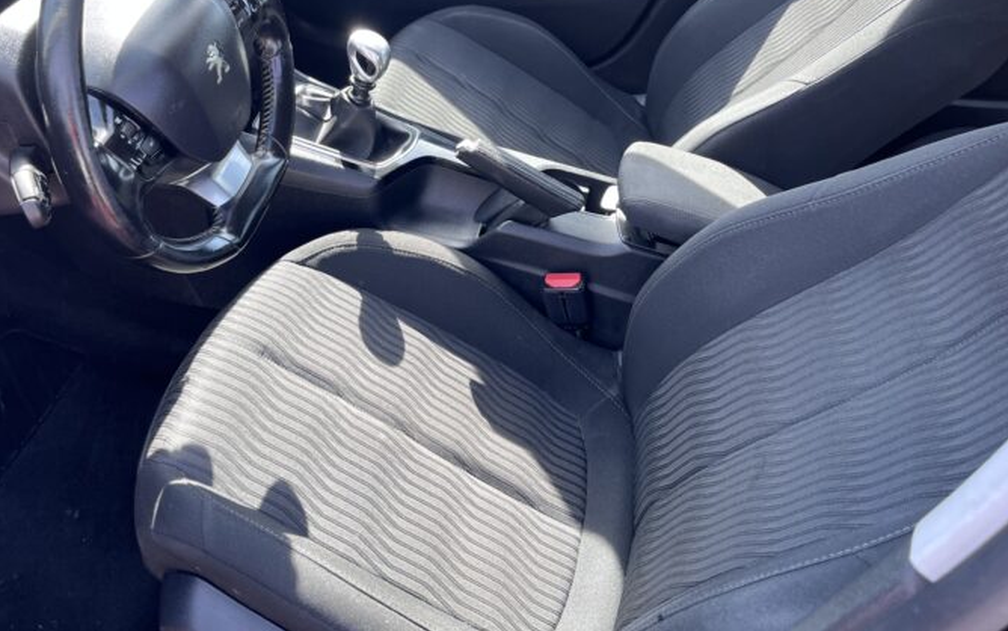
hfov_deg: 57.7
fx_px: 907
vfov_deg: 38.0
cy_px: 214
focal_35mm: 33
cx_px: 406
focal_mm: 5.1
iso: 40
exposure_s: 1/122
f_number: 1.6
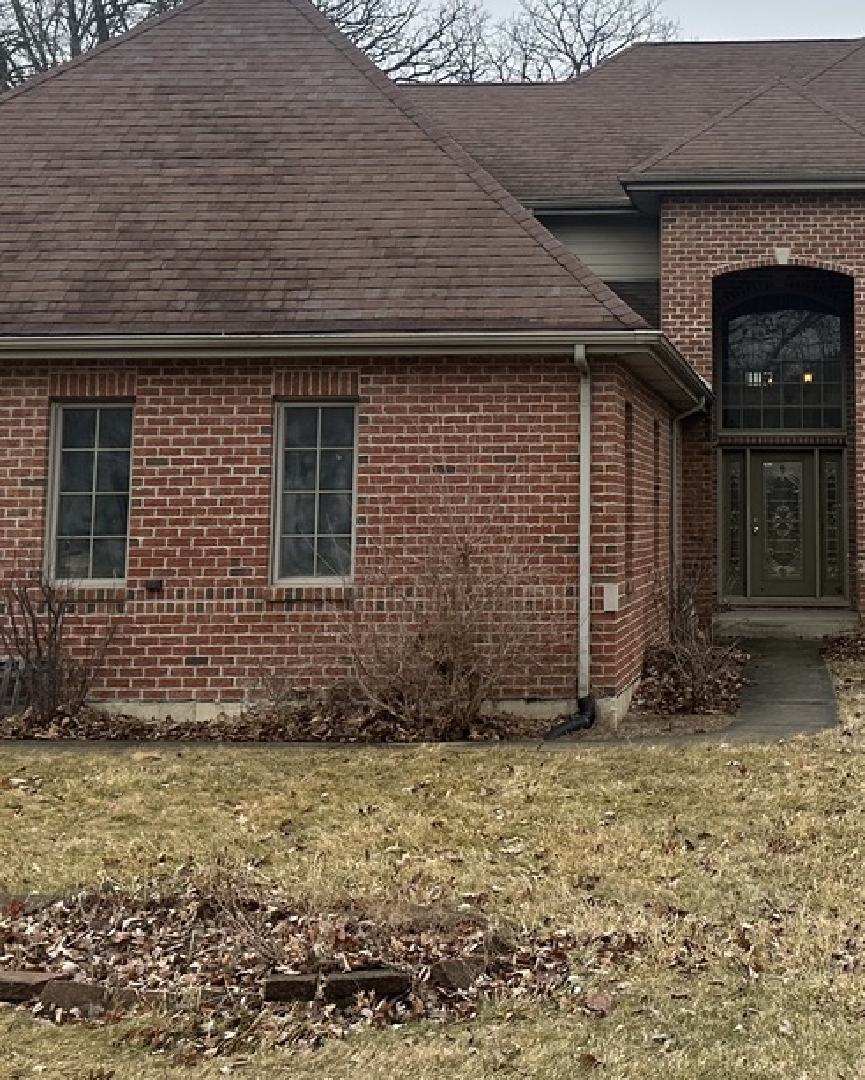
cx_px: 705
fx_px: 1759
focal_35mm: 55
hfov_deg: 27.0
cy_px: 303
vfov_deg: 33.6
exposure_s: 1/2203
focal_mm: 6.86
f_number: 1.78
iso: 80
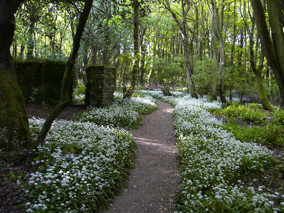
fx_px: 287
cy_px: 106
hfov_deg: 52.6
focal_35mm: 35
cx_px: 142
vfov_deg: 40.7
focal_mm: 4.6
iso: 200
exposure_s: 1/50
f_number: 2.8
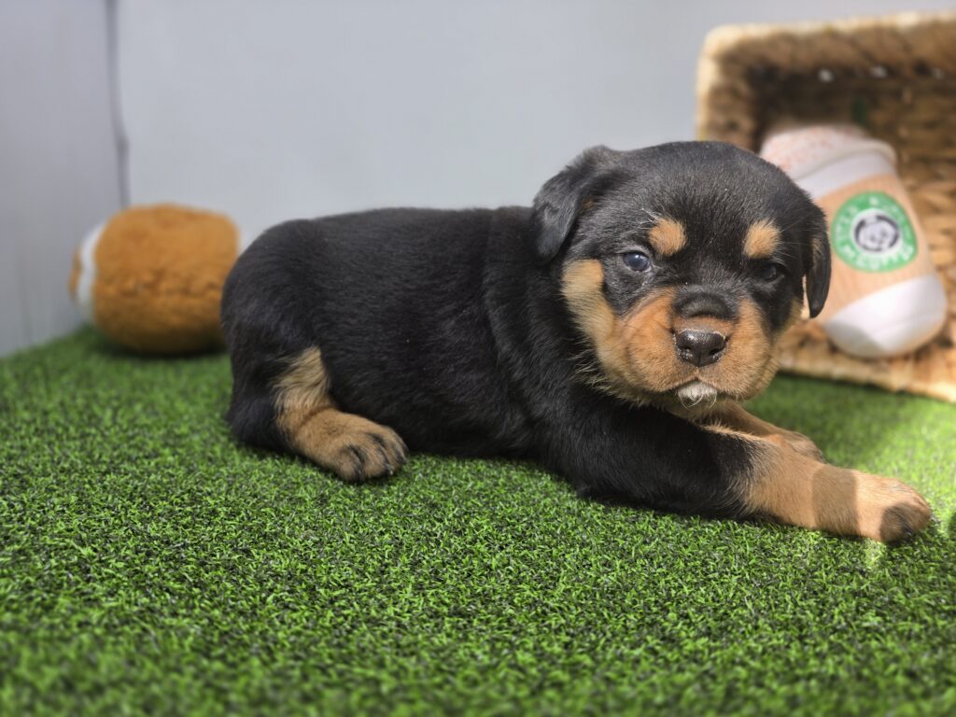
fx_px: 635
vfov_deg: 58.9
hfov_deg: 73.9
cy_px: 358
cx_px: 478
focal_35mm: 23
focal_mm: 6.3
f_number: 1.7
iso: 40
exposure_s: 1/120
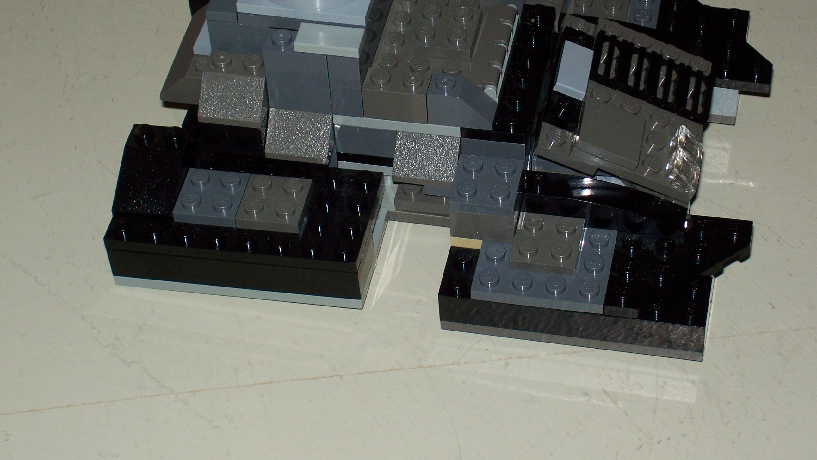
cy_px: 162
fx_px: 2123
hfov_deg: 21.8
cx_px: 416
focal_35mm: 98
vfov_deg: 12.3
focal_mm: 13.6
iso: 80
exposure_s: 1/80
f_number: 4
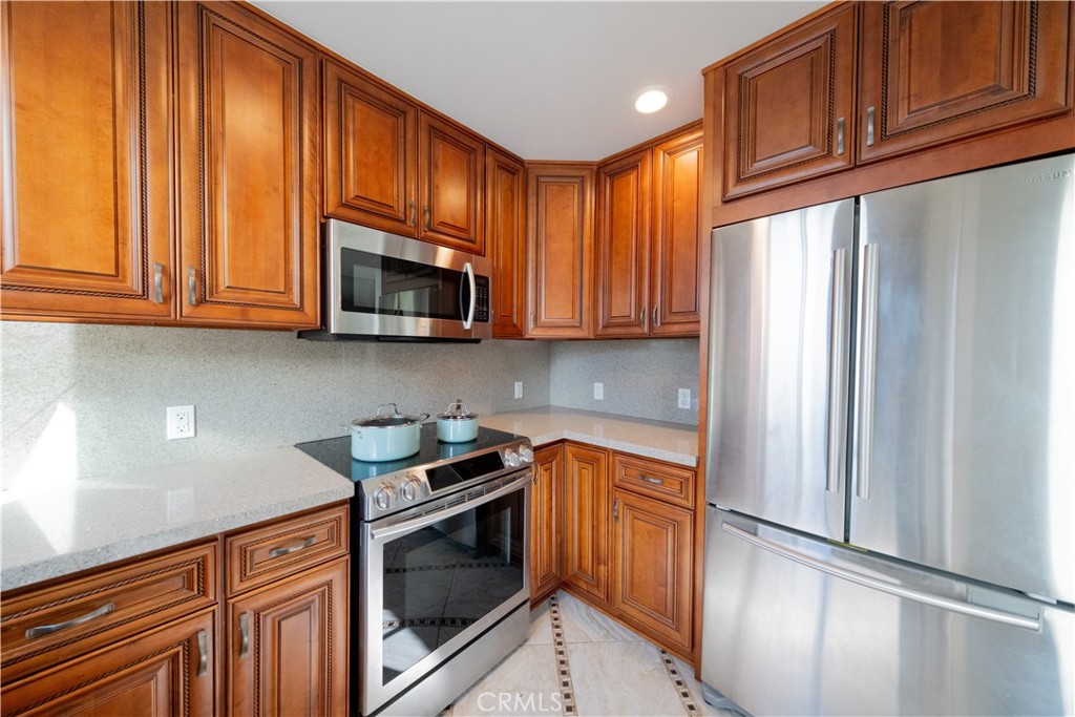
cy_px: 358
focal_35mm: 12
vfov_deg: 90.0
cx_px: 538
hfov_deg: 112.6
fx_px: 358
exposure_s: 1/140
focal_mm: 8
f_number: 4.5
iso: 800
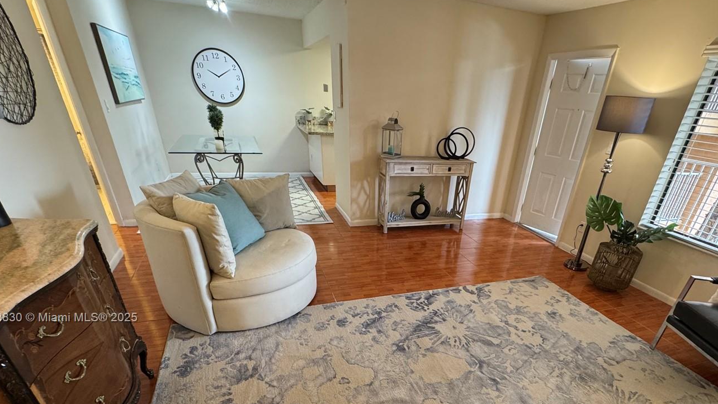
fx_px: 362
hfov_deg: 89.1
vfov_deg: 54.6
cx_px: 406
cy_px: 318
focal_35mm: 19
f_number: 2.2
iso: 250
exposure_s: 1/60
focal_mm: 2.22
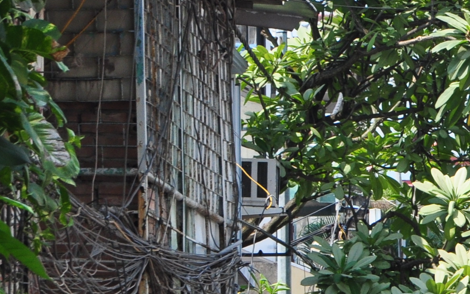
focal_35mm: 574
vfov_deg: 2.3
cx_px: 668
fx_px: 7351
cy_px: 470
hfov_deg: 3.6
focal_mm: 105
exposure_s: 1/200
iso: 320
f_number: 14
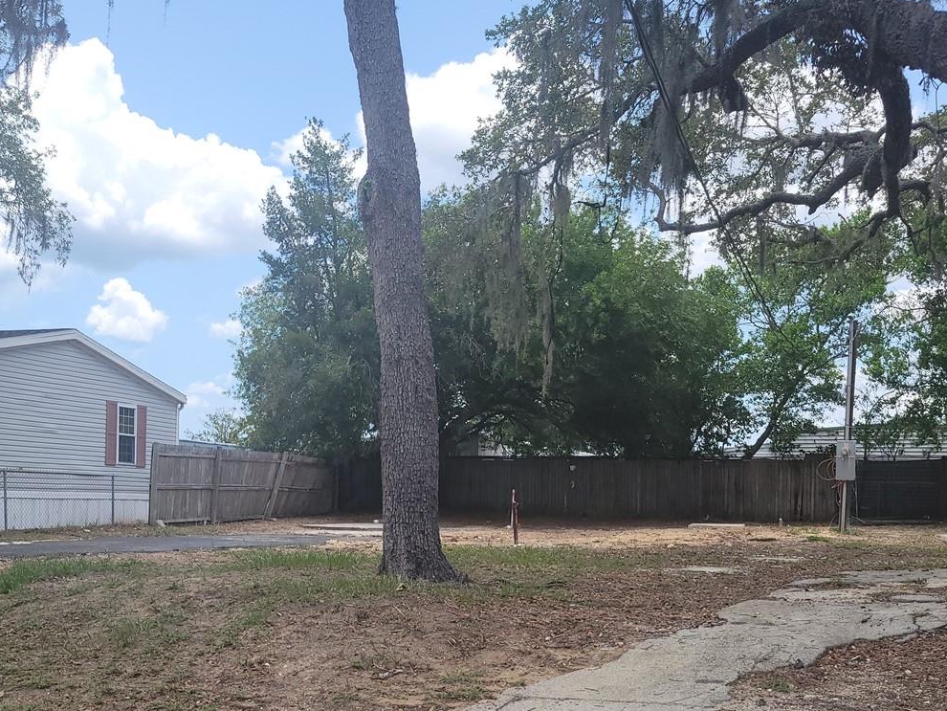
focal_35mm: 42
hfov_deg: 44.7
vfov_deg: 33.7
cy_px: 529
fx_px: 1149
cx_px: 425
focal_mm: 5.4
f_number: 1.8
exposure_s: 1/1677
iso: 40
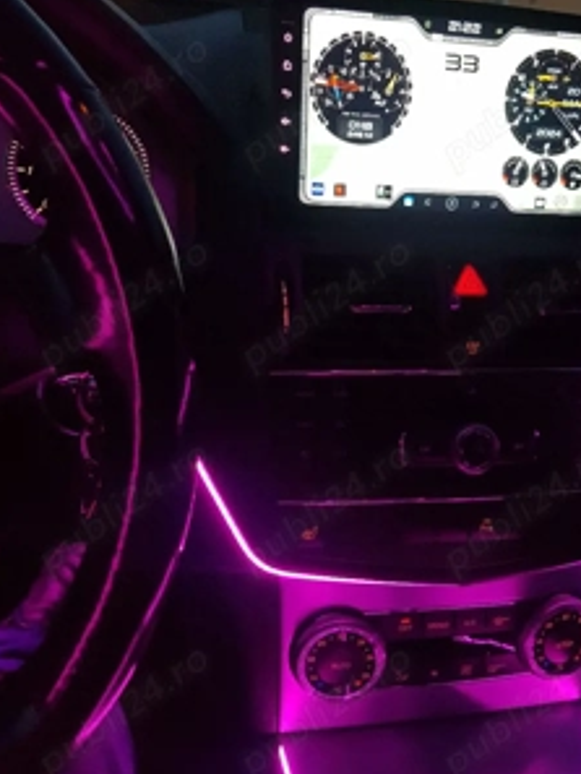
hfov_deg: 40.3
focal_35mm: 35
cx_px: 378
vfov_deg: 52.5
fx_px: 783
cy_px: 336
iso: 320
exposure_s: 1/50
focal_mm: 4.3
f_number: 1.7
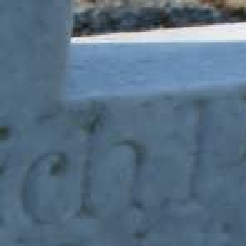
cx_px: -199
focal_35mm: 269
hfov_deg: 6.4
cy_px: 364
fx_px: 2163
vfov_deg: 6.4
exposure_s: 1/80
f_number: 11
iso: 200
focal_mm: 26
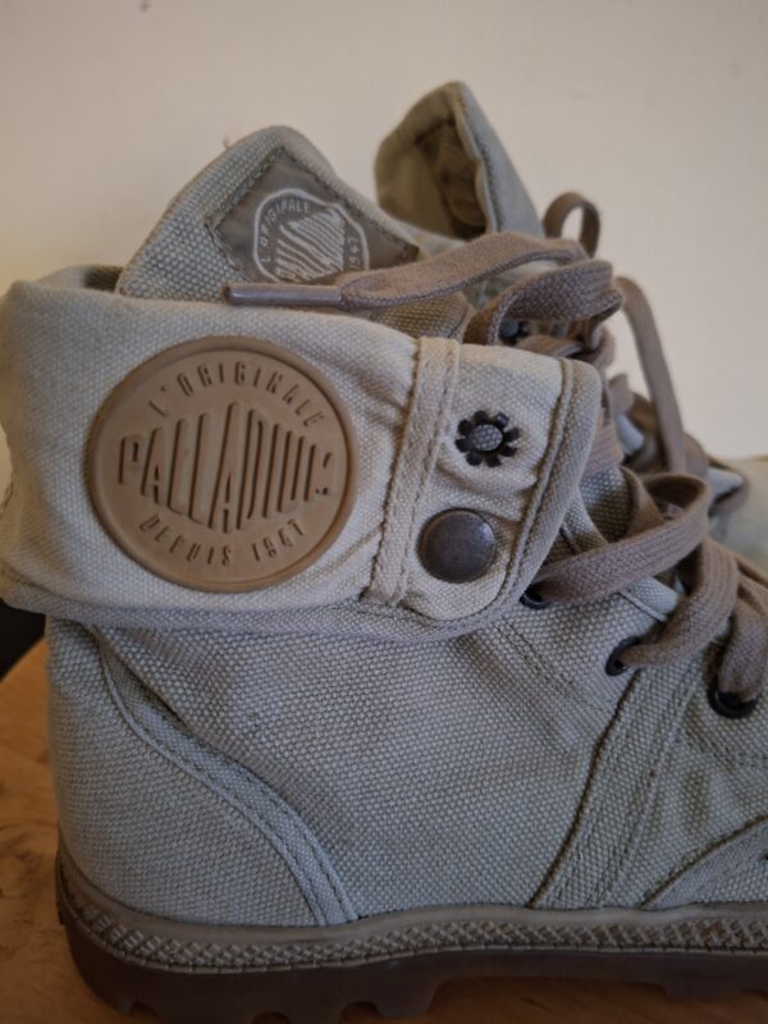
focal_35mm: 23
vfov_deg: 73.9
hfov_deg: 58.9
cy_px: 512
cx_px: 384
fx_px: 680
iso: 800
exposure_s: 1/20
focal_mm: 5.54
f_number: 1.8
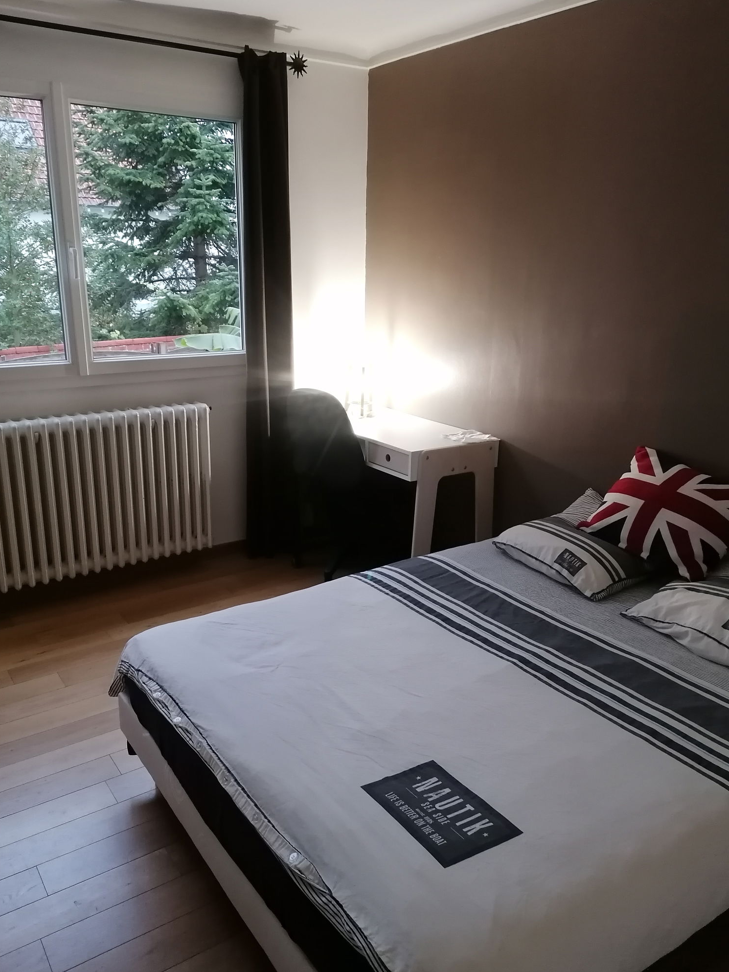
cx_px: 361
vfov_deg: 61.7
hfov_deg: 48.2
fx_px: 814
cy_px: 478
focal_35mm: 29
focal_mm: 4.75
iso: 500
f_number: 1.8
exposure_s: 1/25
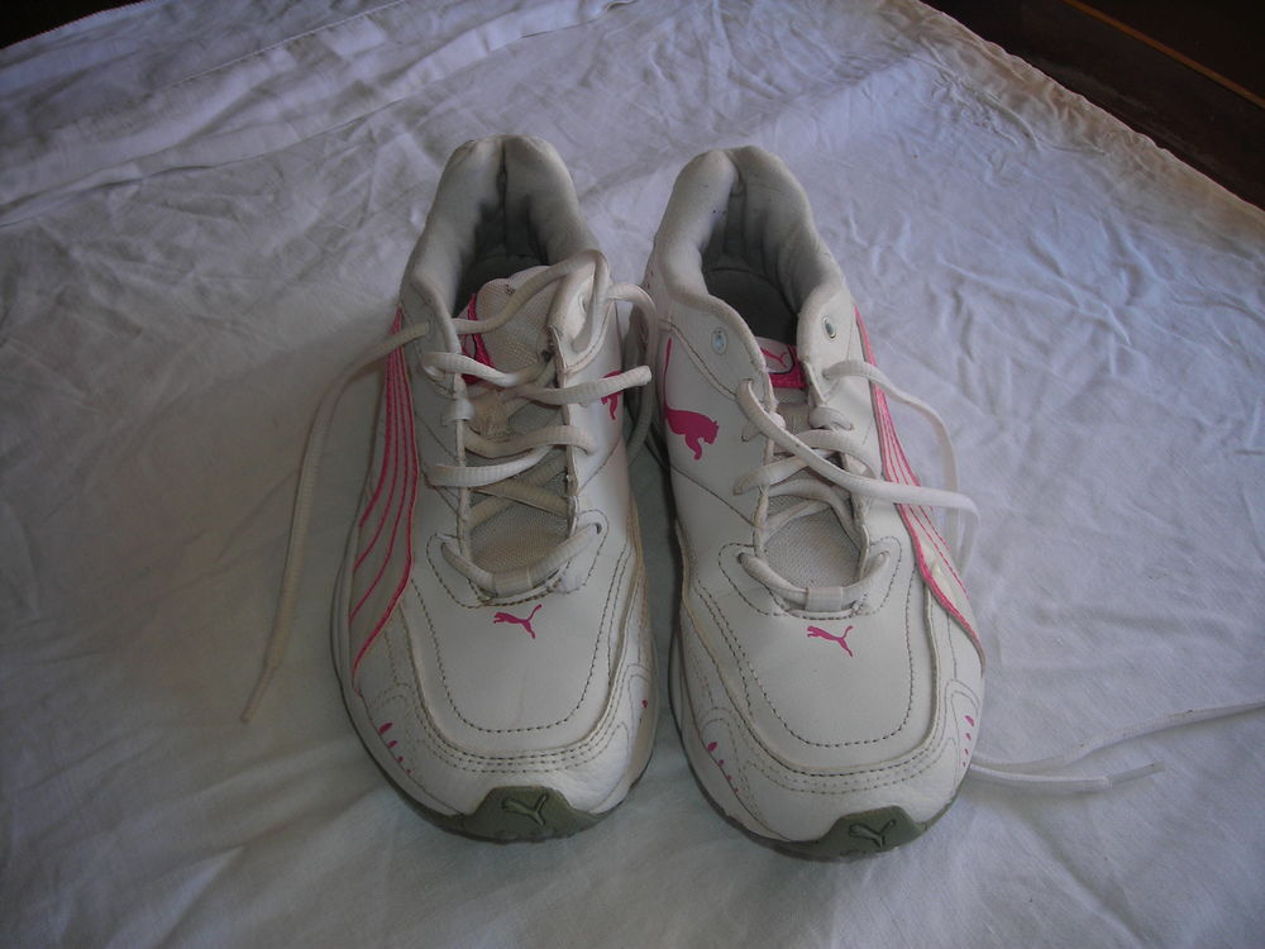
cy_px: 474
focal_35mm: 38
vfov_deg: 37.7
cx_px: 632
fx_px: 1389
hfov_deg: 49.0
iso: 50
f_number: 3.2
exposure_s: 1/30
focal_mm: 6.3
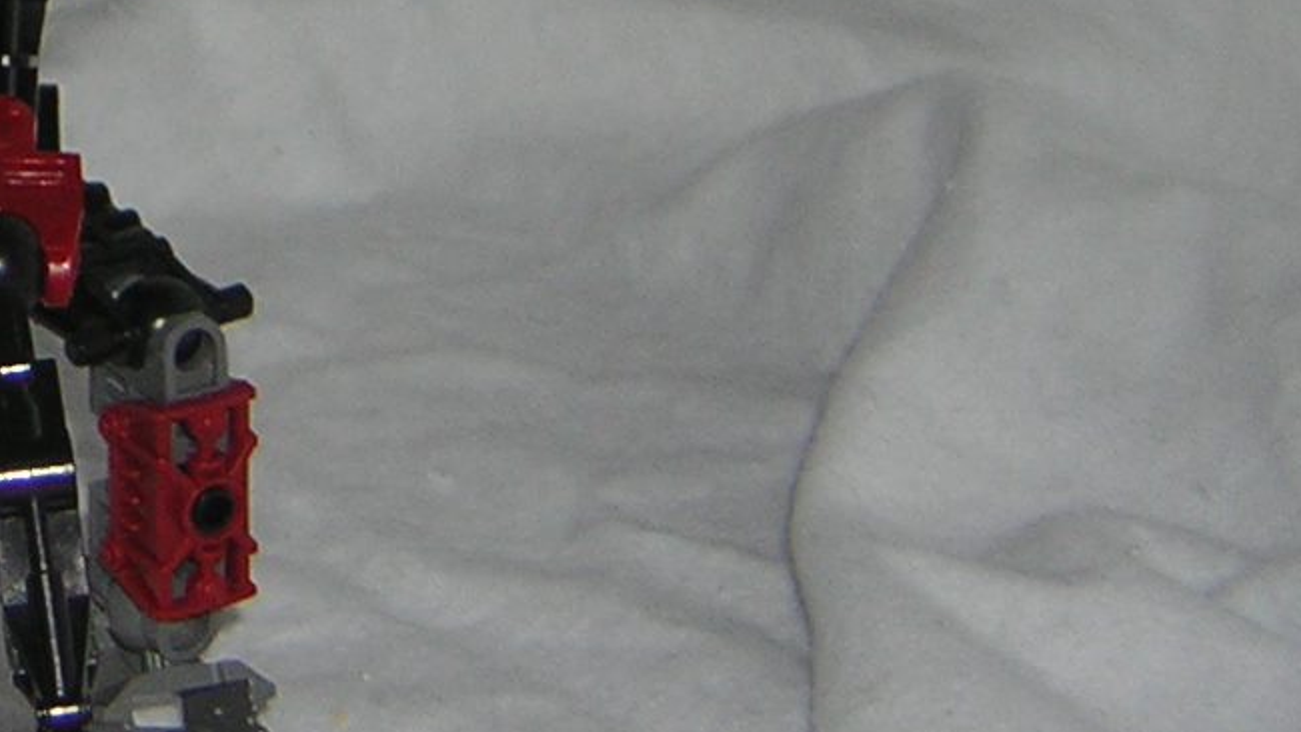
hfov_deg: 16.4
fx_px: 4348
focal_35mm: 126
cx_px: -196
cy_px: -6
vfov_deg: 9.6
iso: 50
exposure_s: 1/60.1
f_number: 2.9
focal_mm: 6.1
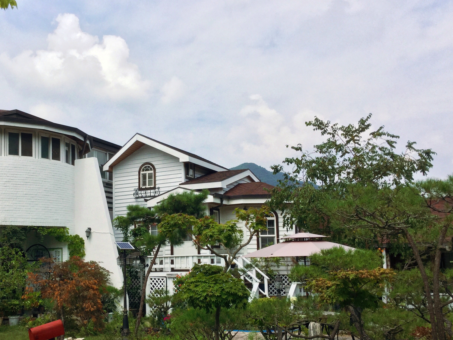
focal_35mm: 42
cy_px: 208
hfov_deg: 44.2
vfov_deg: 34.2
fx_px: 550
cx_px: 152
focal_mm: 3.3
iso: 25
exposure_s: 1/1404
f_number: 2.4
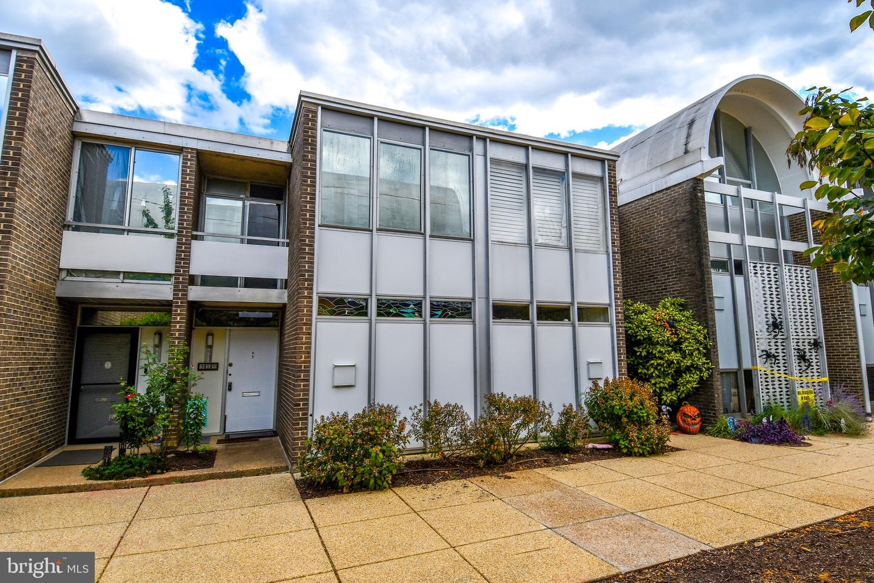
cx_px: 437
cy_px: 292
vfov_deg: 67.4
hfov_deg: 90.0
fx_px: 437
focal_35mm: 18
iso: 125
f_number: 8
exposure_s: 1/250
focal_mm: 12
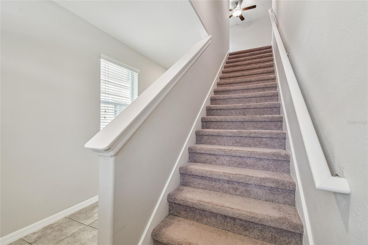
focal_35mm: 15
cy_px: 122
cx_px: 184
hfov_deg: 100.4
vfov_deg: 77.3
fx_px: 153
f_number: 7.1
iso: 100
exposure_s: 1/4
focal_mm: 10
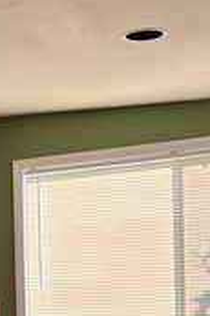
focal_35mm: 100
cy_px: 363
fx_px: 877
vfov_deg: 19.4
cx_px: -166
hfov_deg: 12.5
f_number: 1.6
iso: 50
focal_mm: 5.96
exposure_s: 1/162
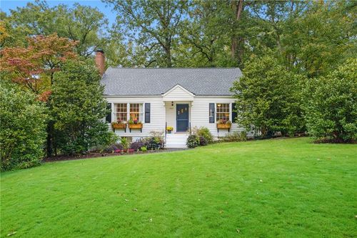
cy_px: 119
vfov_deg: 53.1
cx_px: 178
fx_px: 238
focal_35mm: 24
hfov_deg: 73.8
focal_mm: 24
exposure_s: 1/125
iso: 1250
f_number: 6.3
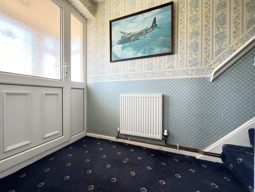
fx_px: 96
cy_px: 96
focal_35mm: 13
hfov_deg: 106.2
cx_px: 128
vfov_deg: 89.9
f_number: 1.8
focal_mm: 1.57
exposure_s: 1/99
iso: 80
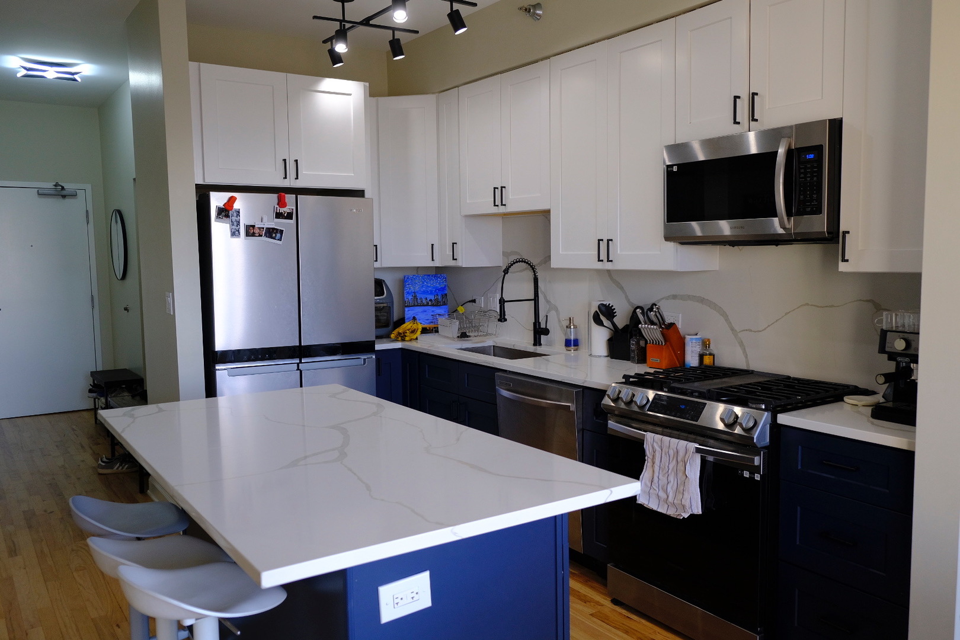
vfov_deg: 46.4
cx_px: 480
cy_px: 320
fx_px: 747
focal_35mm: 28
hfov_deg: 65.5
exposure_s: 1/200
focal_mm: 18.8
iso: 500
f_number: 2.8
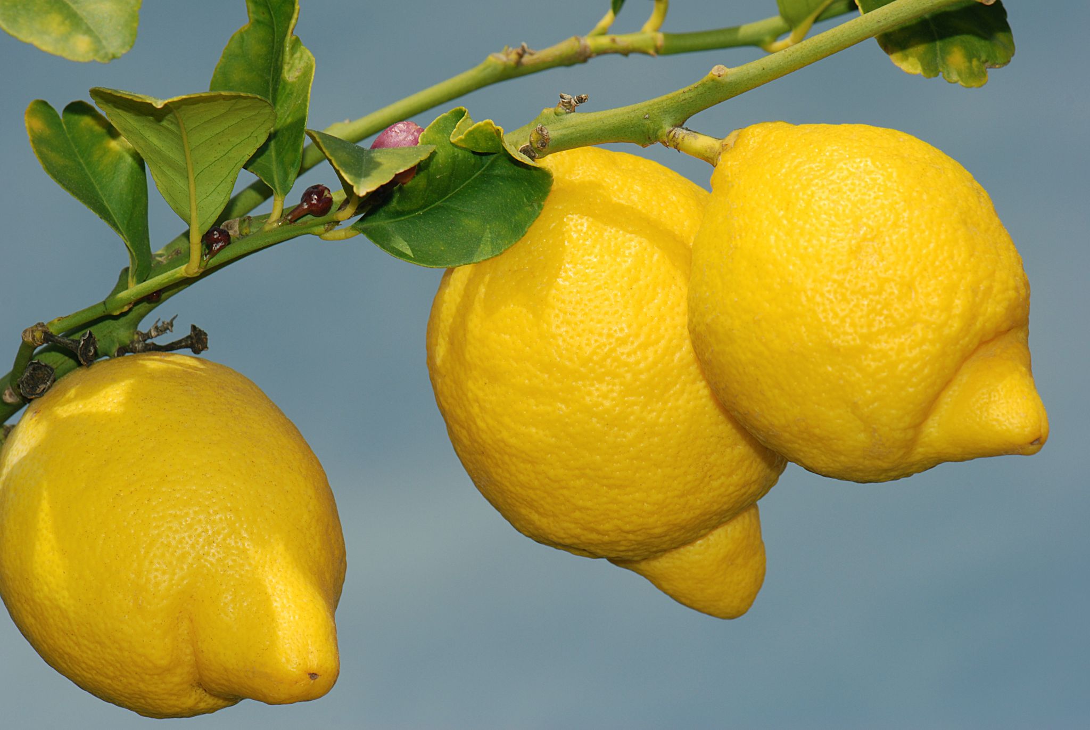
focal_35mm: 158
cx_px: 545
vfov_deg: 8.7
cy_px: 365
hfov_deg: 13.0
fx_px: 4774
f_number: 16
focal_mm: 105
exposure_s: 1/200
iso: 100
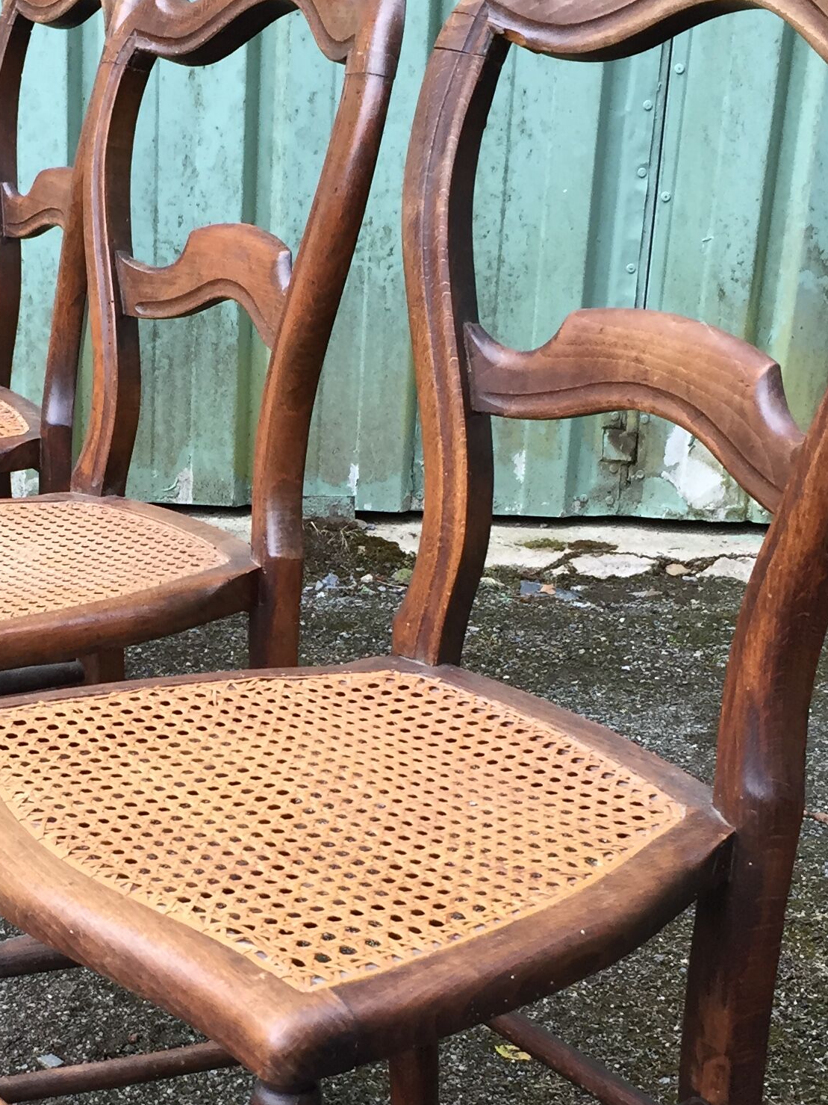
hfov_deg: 22.7
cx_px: 204
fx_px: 2041
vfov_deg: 30.1
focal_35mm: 64
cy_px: 705
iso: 32
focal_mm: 4.15
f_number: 2.2
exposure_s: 1/33
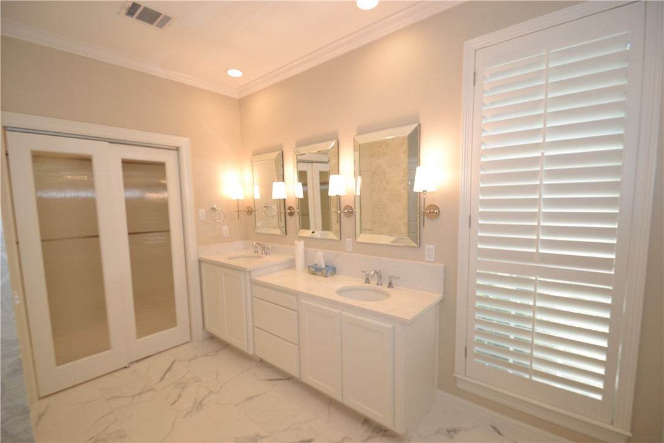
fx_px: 277
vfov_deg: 77.3
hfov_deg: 100.4
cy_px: 222
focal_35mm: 15
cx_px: 332
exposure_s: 1/80
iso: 400
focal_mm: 10
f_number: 4.5
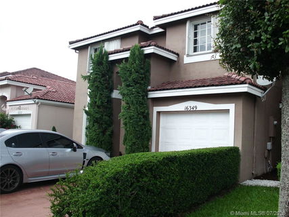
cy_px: 108
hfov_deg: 51.4
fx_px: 300
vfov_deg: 39.6
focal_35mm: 36
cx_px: 144
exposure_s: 1/100
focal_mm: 6.3
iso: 100
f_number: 7.3
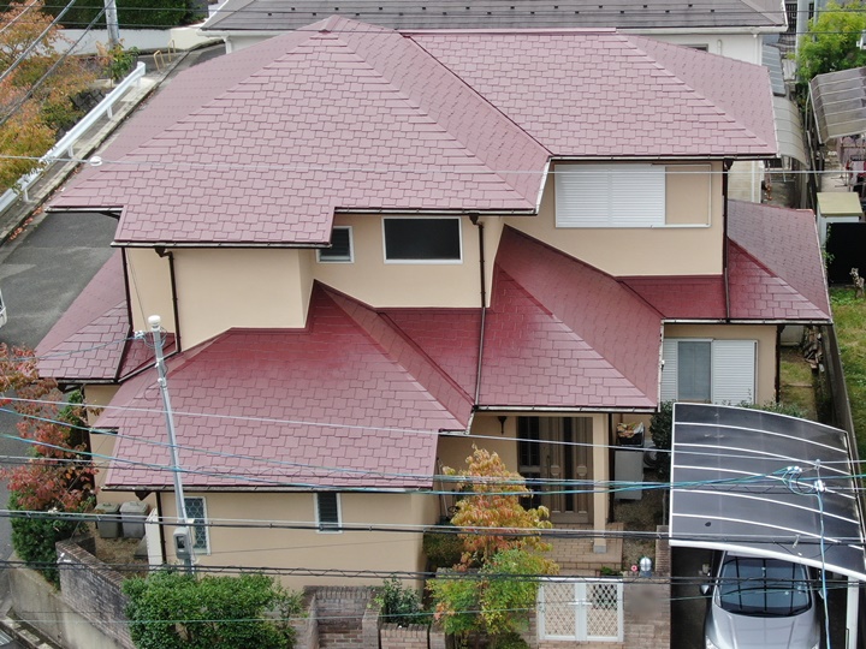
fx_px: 1176
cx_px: 433
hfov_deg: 40.4
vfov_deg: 30.9
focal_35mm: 47
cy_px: 324
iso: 100
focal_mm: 8.42
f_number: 3.8
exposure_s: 1/120
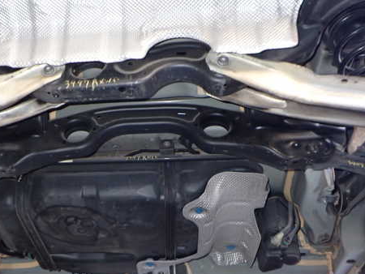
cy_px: 163
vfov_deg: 35.9
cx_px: 129
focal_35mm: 40
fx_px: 422
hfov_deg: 46.2
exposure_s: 1/30
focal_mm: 5.4
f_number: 2.3
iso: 400
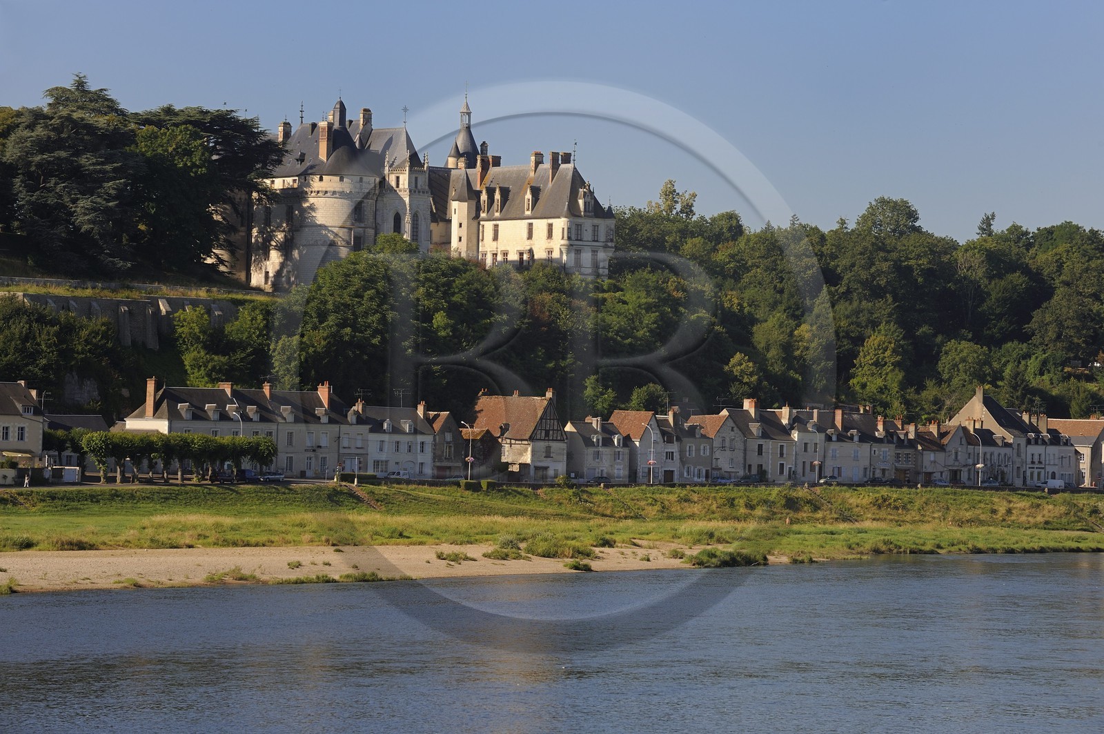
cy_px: 367
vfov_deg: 8.1
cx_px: 552
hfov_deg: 12.1
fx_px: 5209
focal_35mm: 170
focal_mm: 170
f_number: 9
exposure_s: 1/320
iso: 200
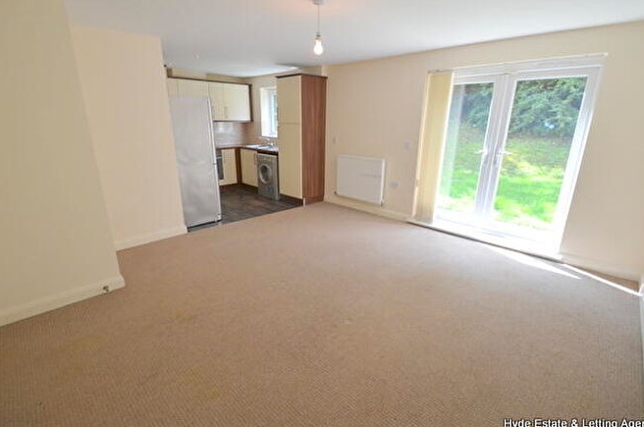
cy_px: 217
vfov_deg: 73.5
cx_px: 331
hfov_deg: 96.8
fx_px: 286
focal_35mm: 16
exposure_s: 1/100
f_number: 5
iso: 400
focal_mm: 10
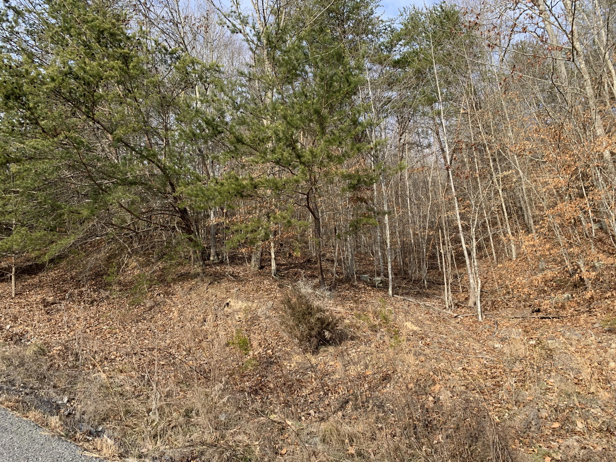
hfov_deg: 67.3
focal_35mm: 26
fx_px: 463
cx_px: 308
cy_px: 231
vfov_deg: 53.1
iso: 25
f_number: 1.8
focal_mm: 4.25
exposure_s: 1/687
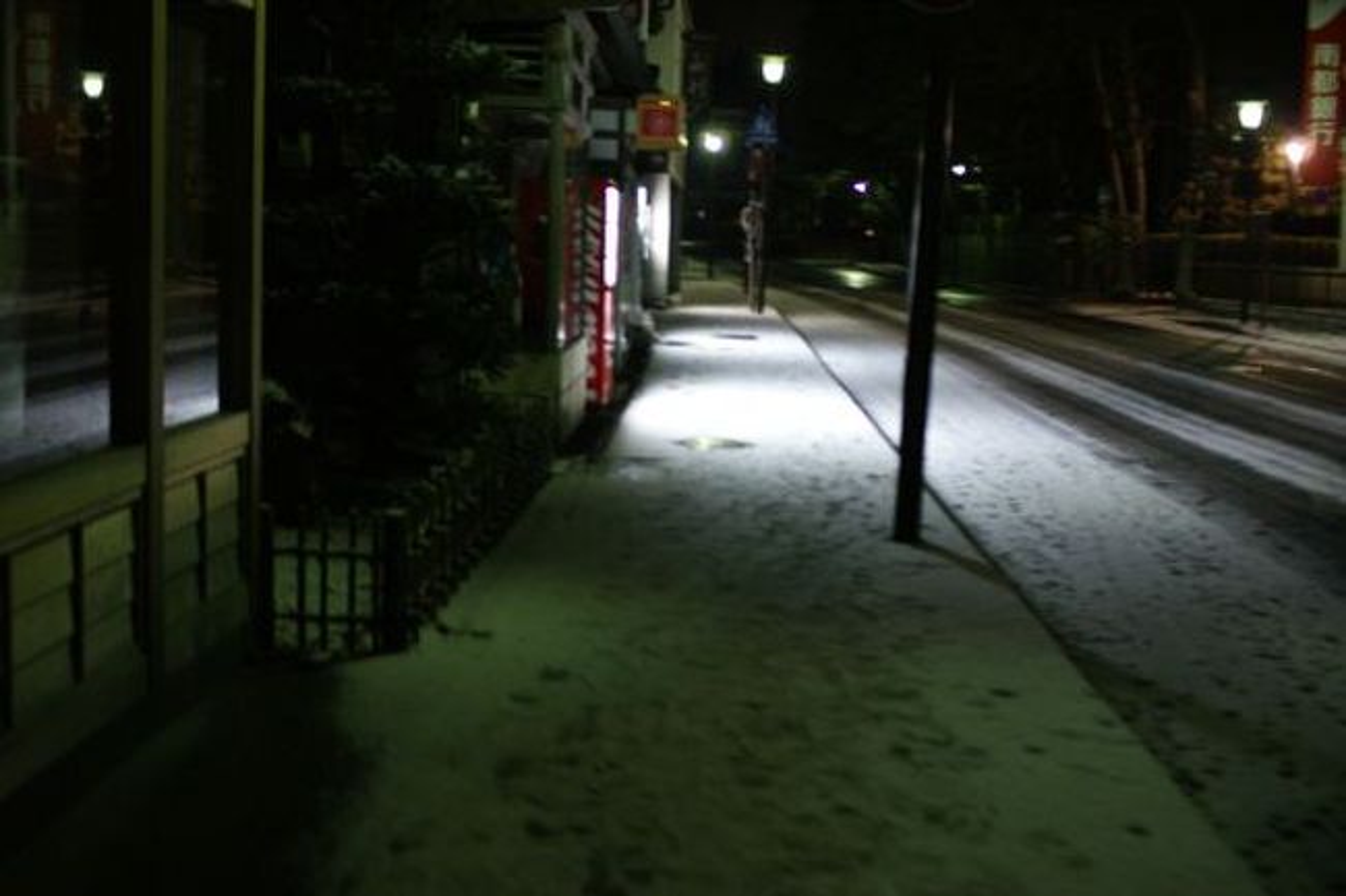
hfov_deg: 43.6
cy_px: 448
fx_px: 1682
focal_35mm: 45
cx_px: 673
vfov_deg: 29.8
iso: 400
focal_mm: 30
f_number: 1.4
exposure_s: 1/20
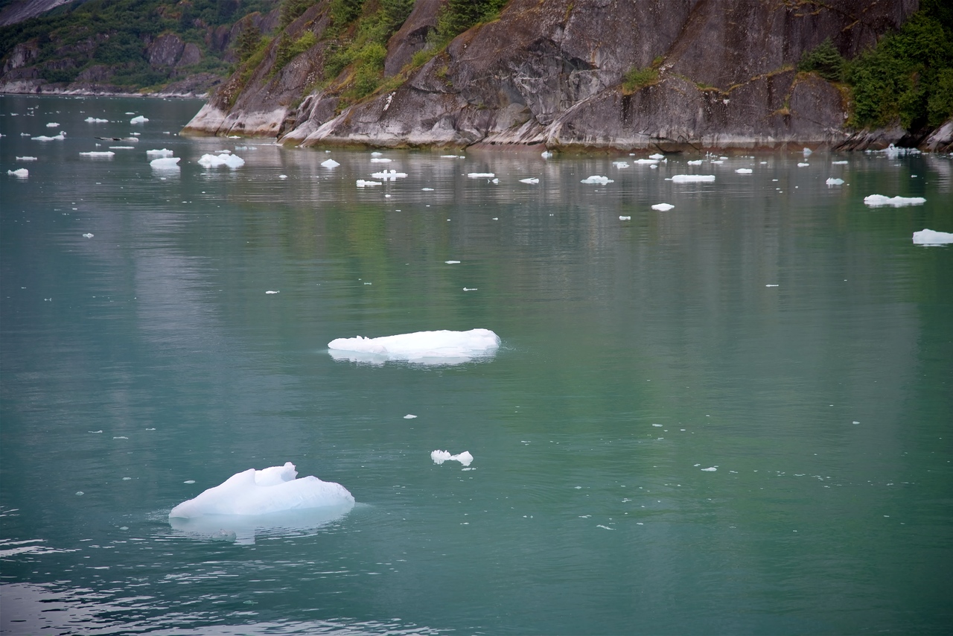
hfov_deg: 17.1
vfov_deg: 11.4
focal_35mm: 120
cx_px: 476
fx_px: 3177
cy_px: 318
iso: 100
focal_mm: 120
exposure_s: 1/250
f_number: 4.5
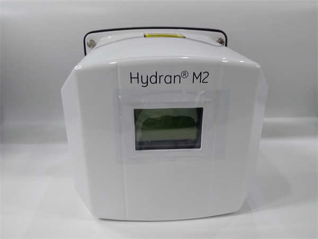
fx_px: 248
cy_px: 120
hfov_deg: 65.3
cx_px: 159
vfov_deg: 51.4
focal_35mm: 27
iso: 194
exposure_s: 1/33
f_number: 2
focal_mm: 3.79
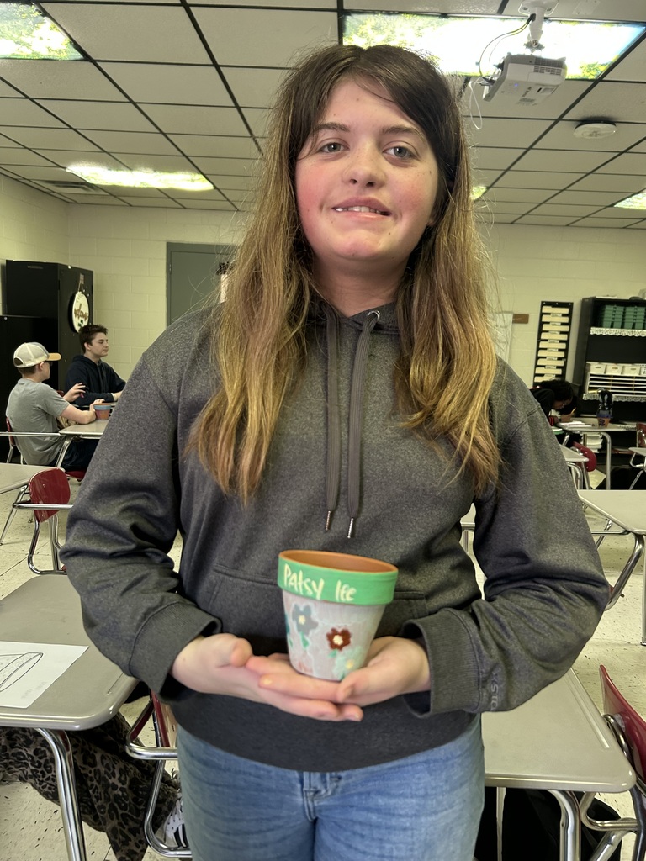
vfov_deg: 67.3
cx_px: 323
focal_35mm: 26
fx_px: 647
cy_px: 430
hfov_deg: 53.1
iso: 160
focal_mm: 5.7
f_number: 1.5
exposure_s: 1/60
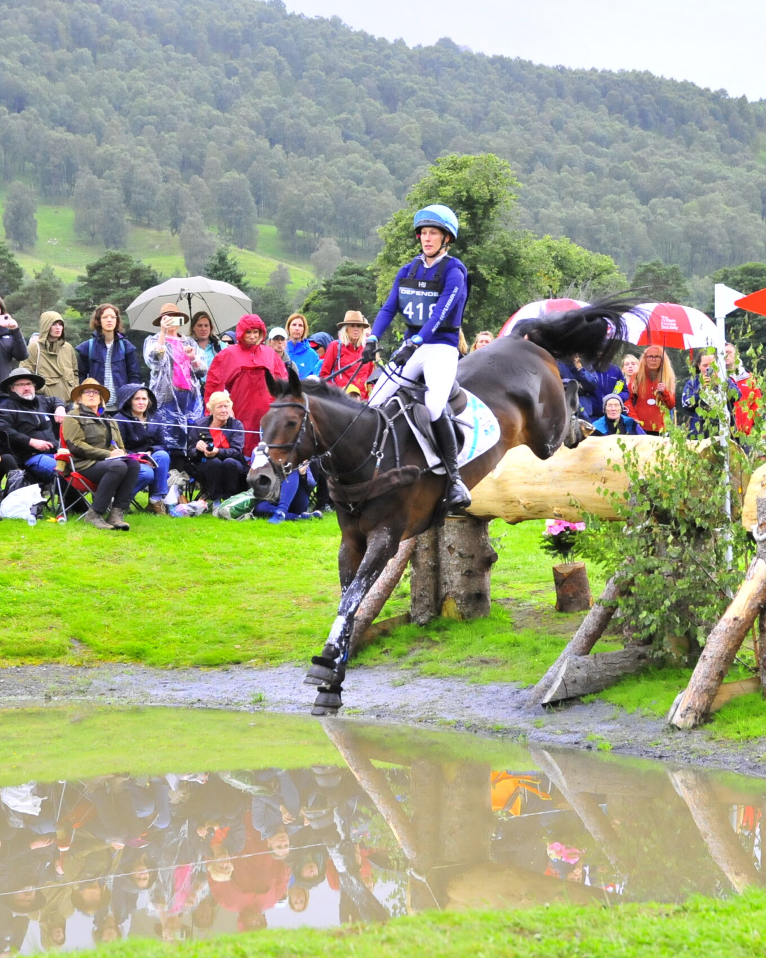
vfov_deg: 12.9
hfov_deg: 10.4
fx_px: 4223
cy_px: 481
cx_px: 424
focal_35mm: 149
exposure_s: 1/1250
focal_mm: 105
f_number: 7.1
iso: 3600
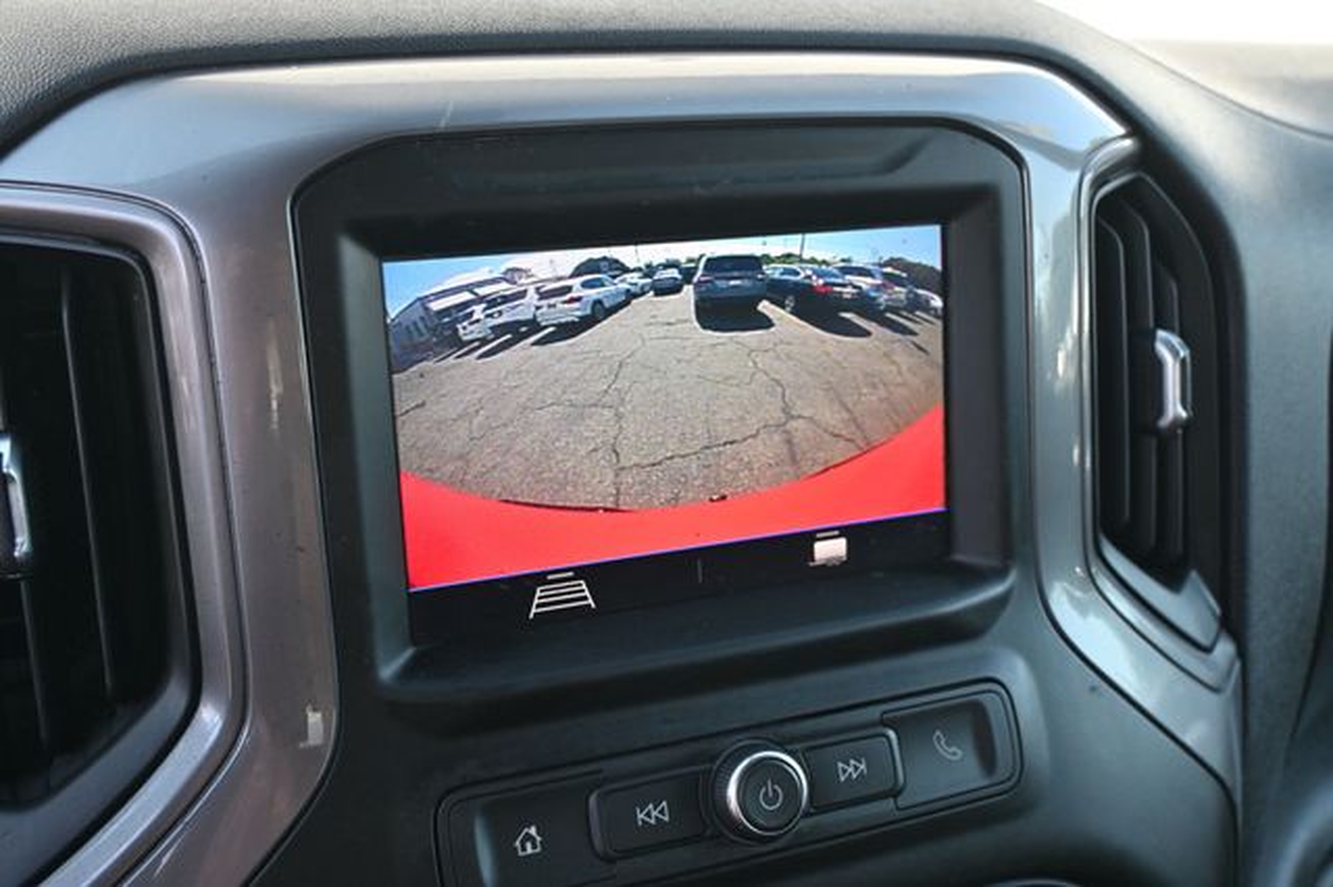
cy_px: 444
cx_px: 666
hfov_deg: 49.6
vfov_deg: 34.2
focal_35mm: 39
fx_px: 1443
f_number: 4.5
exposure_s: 1/200
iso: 400
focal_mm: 26
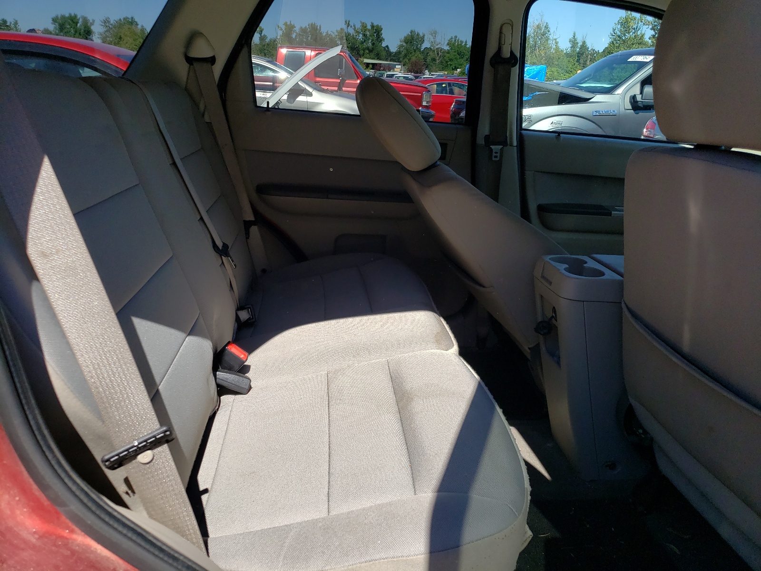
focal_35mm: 26
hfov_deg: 67.3
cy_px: 286
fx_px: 572
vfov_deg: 53.1
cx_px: 380
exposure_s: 1/2000
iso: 50
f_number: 1.5
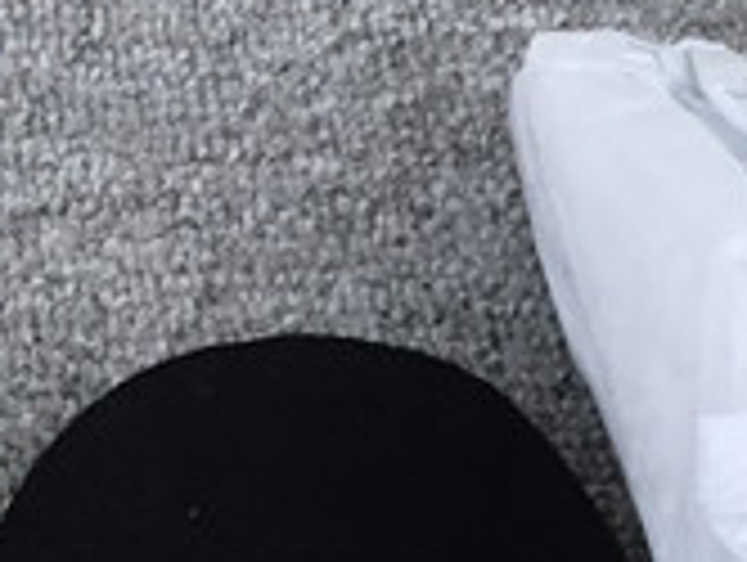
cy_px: 1418
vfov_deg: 8.1
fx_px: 3631
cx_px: -22
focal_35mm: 168
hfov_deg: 11.6
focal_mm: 3.3
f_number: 2.4
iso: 25
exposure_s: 1/262
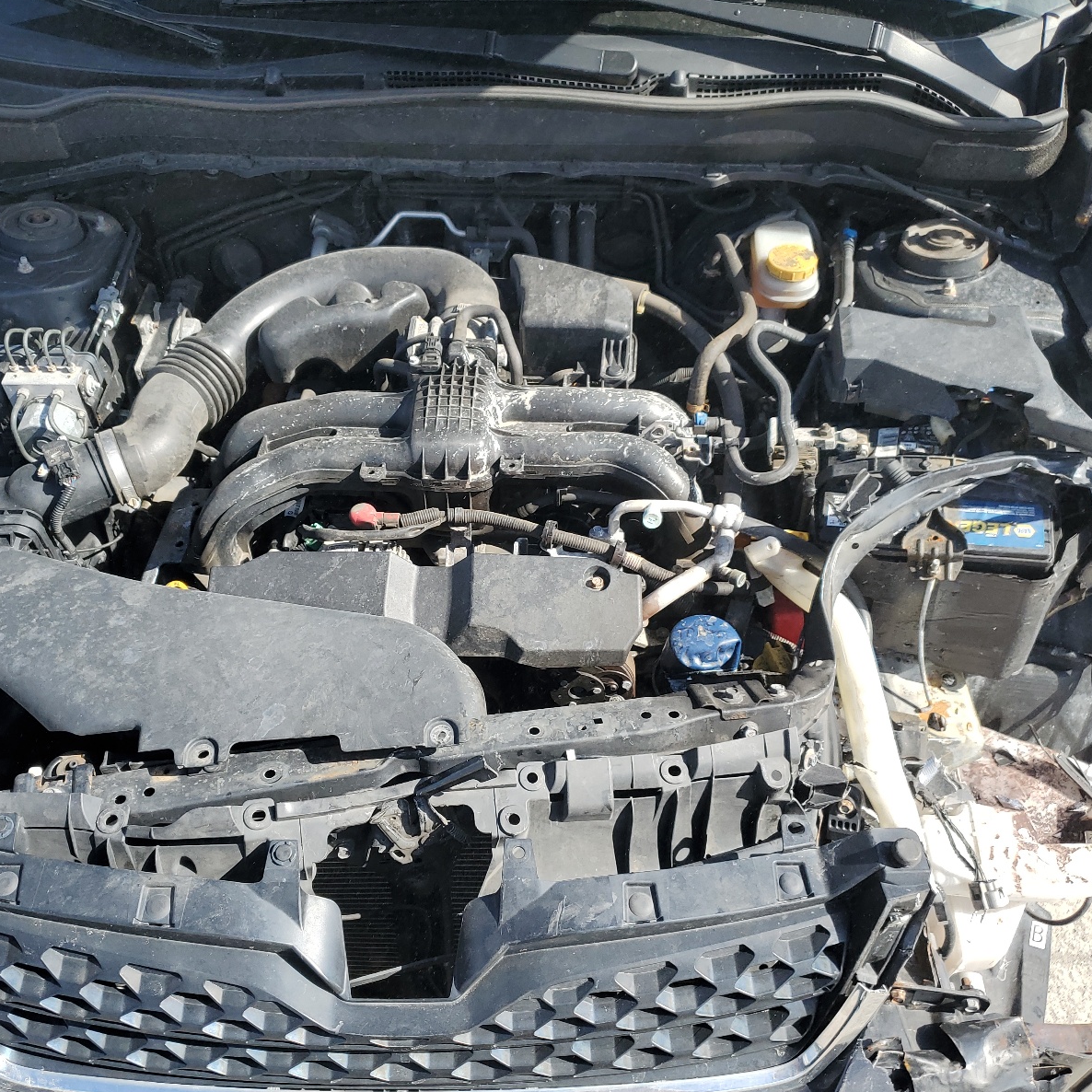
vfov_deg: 52.5
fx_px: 1106
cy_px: 541
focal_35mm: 31
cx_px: 451
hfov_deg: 52.3
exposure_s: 1/1250
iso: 50
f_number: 1.5
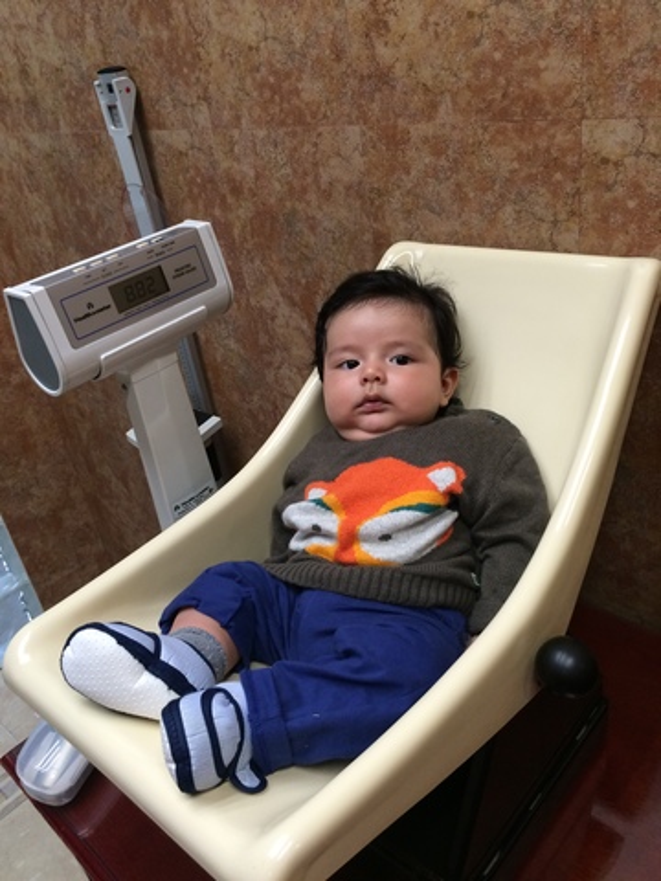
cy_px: 440
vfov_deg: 61.7
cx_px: 330
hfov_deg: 48.2
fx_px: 738
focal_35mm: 29
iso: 64
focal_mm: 4.15
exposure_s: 1/30
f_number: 2.2
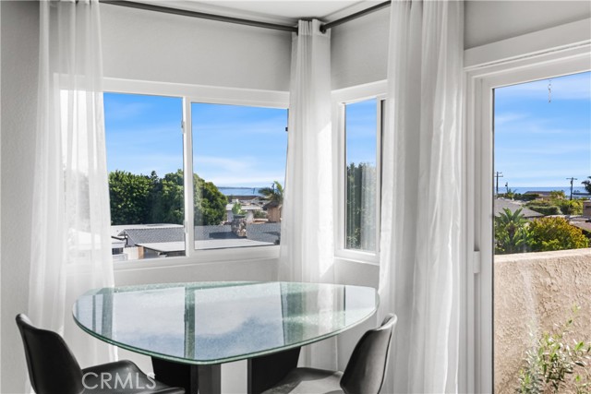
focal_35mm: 32
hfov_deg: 58.7
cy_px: 197
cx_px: 296
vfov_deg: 41.1
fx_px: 525
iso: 640
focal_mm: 32
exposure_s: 1/40
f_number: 11
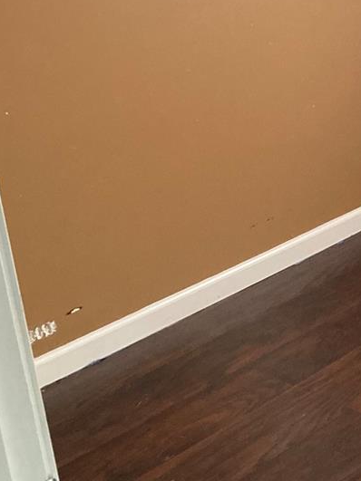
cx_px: 461
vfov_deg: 23.9
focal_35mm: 81
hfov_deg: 17.2
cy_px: 133
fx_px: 1127
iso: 250
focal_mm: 3.99
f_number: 1.8
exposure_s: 1/60
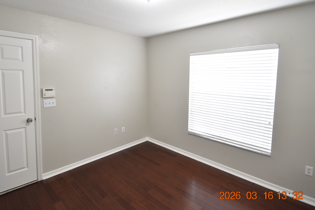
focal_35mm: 18
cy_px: 89
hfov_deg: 89.9
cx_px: 150
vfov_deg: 67.0
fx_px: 157
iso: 800
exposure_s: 1/30
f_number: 3.5
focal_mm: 10
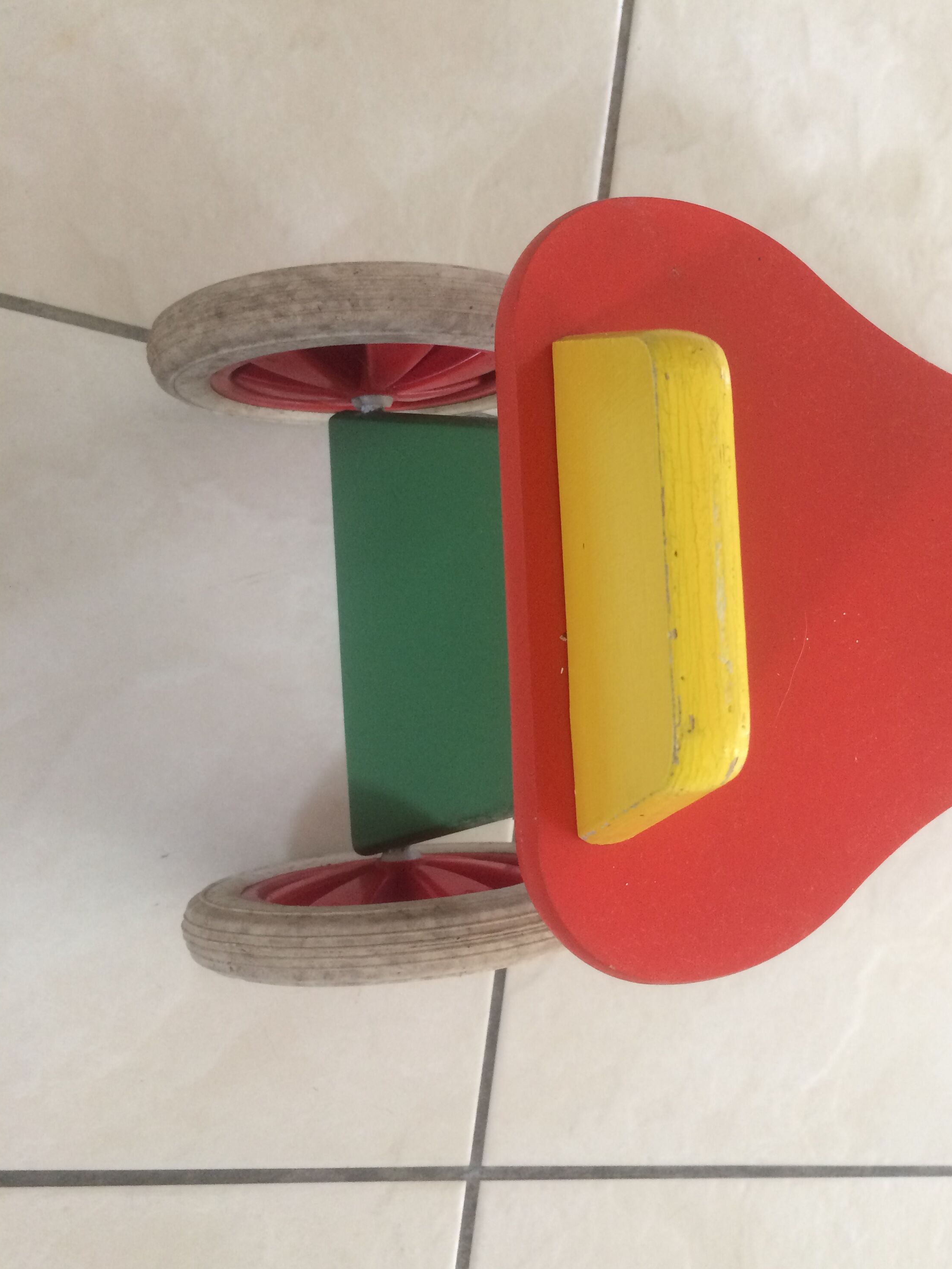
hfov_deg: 44.1
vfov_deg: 56.8
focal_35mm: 32
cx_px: 520
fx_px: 1173
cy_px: 631
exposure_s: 1/33
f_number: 2.2
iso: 160
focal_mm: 4.15
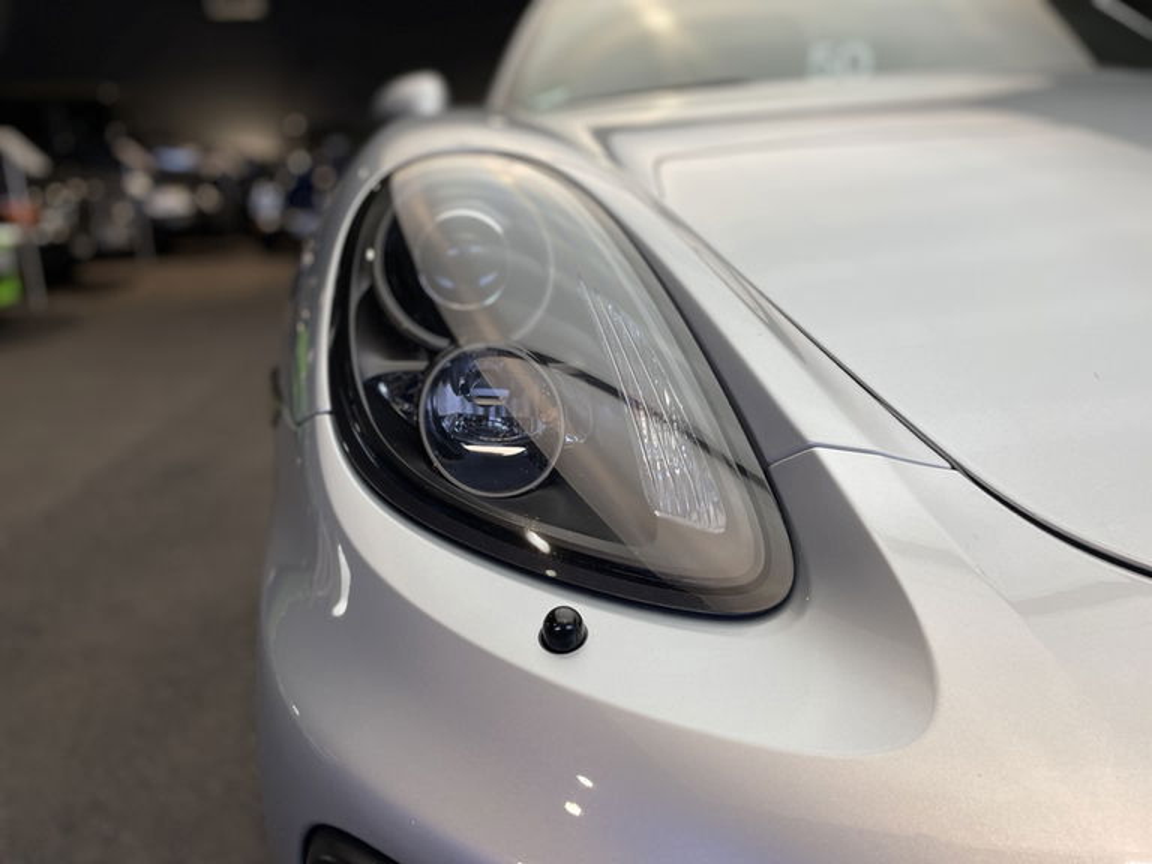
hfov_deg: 67.3
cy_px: 432
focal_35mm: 26
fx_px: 865
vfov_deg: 53.1
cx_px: 576
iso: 40
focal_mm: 4.2
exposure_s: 1/100
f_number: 1.6
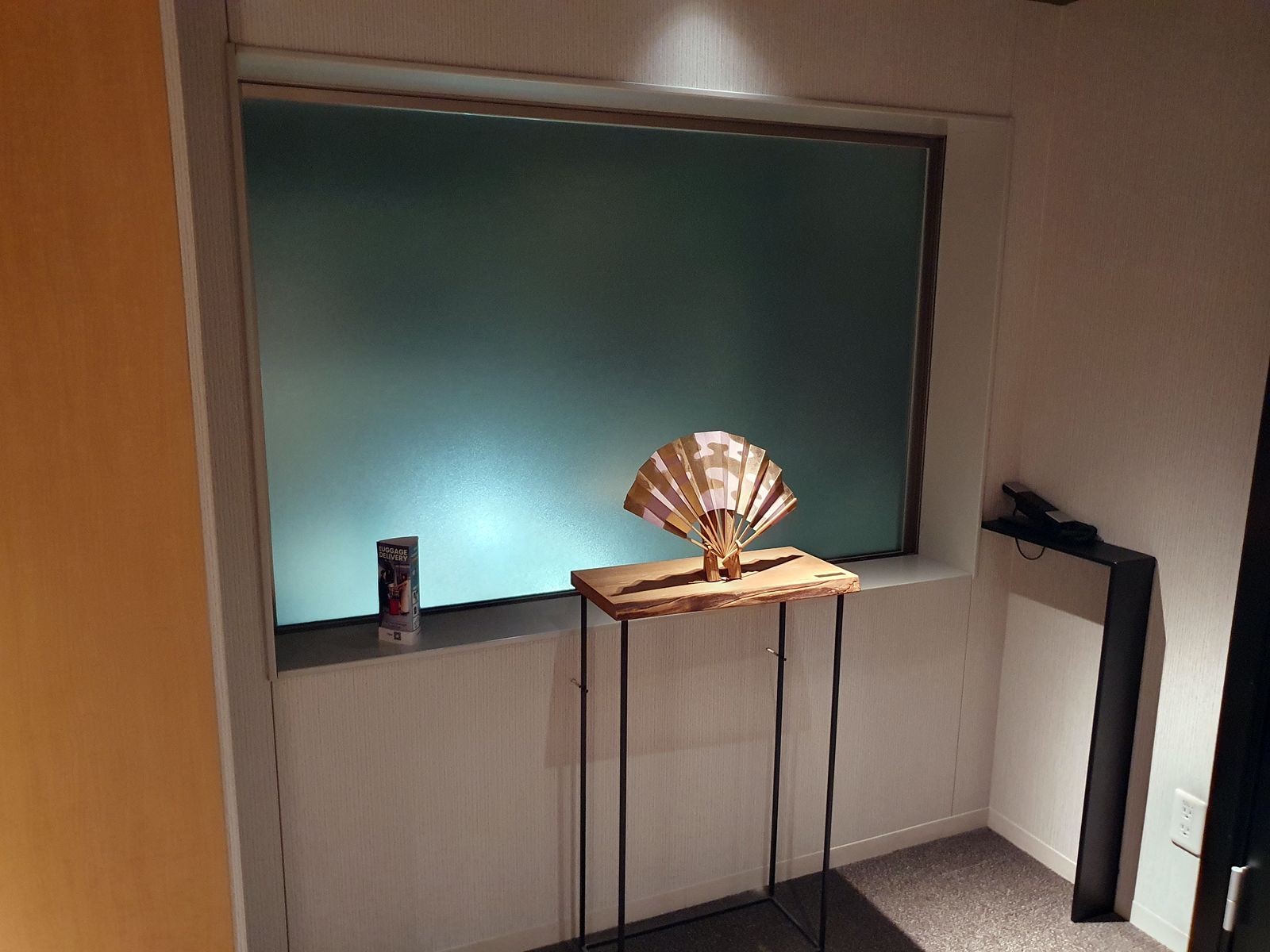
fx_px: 954
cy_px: 476
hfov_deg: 67.3
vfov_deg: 53.1
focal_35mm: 26
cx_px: 635
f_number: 1.5
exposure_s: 1/40
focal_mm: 4.32
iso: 640
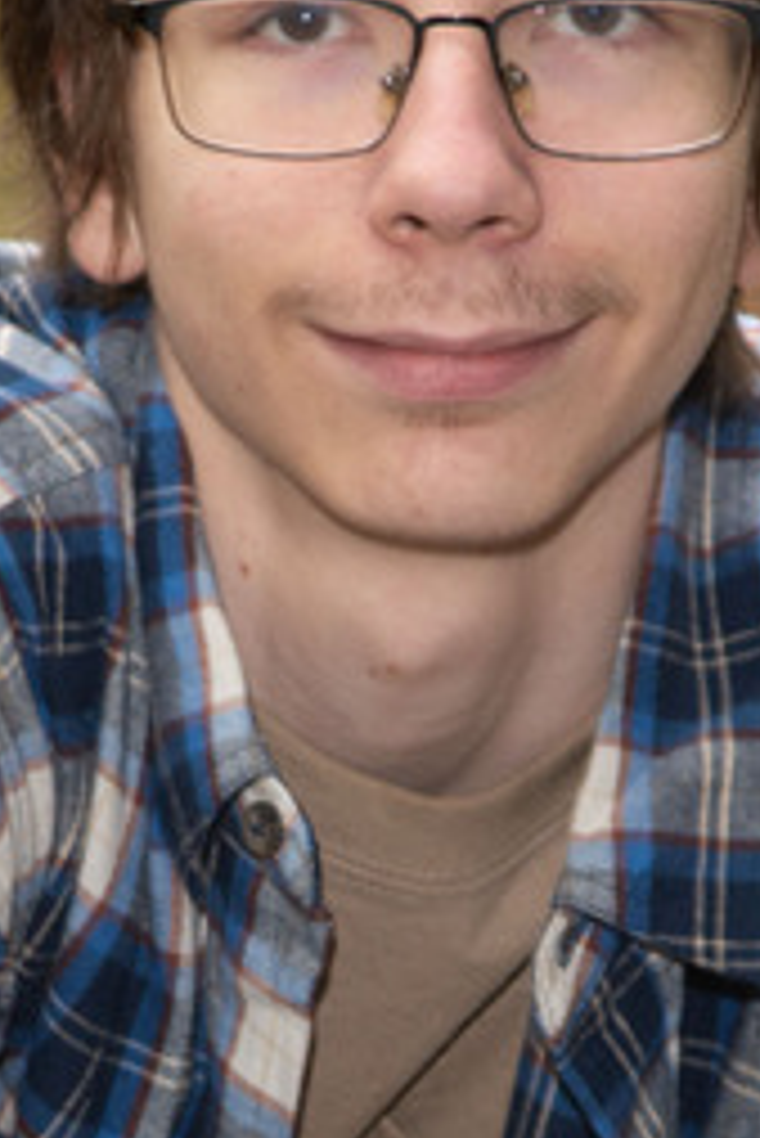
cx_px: 400
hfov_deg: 3.1
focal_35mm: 443
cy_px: 967
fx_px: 14008
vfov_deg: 4.6
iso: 500
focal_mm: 140
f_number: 6
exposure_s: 1/60
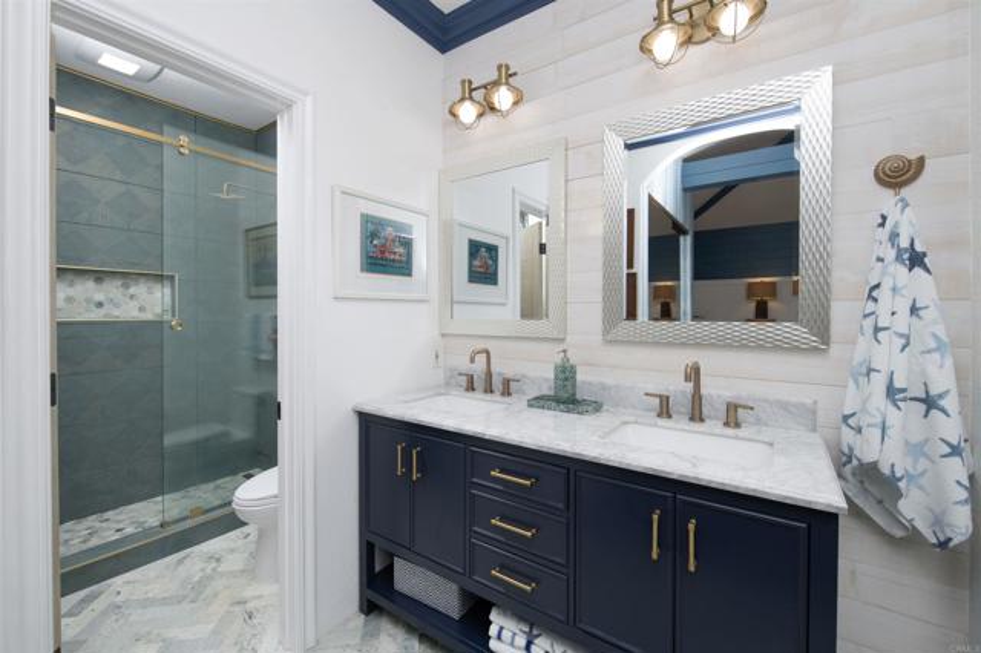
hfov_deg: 104.3
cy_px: 326
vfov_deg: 81.1
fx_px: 381
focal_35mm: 14
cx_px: 490
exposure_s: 1/250
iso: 320
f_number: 7.1
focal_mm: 14
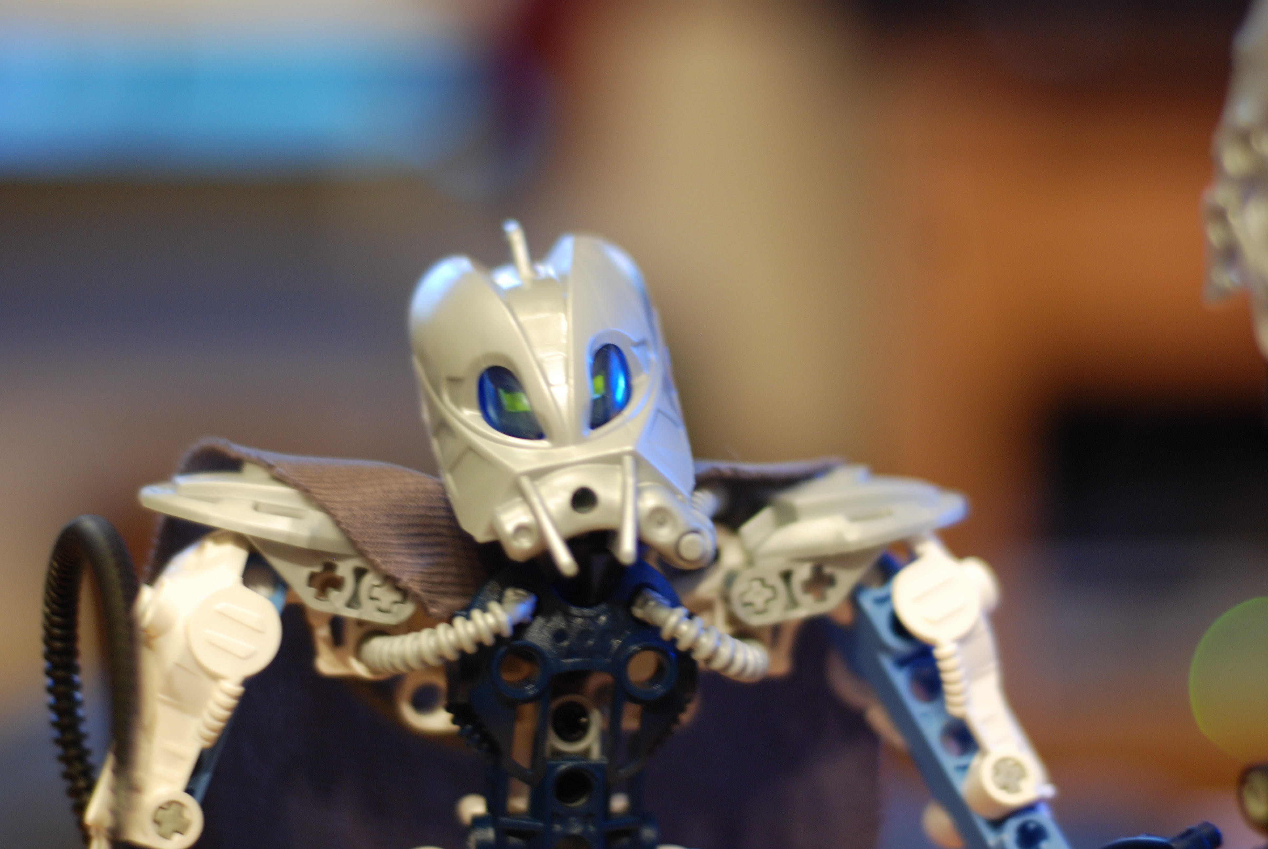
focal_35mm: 75
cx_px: 634
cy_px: 424
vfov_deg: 18.2
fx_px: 2645
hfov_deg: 27.0
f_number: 2
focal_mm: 50
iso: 400
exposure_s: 1/15
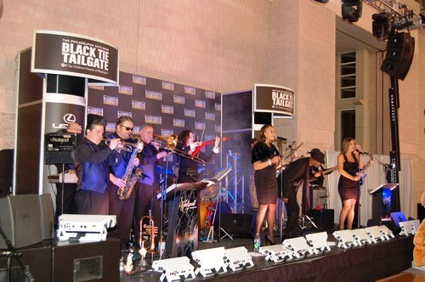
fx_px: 460
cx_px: 212
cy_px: 141
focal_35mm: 39
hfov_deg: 49.6
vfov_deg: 34.1
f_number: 4.2
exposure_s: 1/60
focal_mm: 26
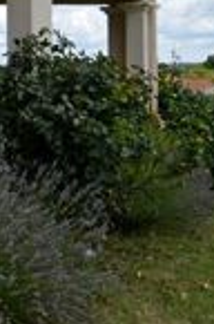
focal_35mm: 73
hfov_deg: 15.1
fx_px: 654
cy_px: 105
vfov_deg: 27.6
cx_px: -215
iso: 100
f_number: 7.1
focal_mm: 10
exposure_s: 1/200
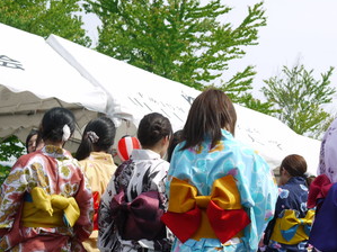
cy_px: 186
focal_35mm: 67
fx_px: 652
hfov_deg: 28.6
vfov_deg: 21.7
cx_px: 245
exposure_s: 1/640
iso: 100
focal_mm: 20
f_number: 5
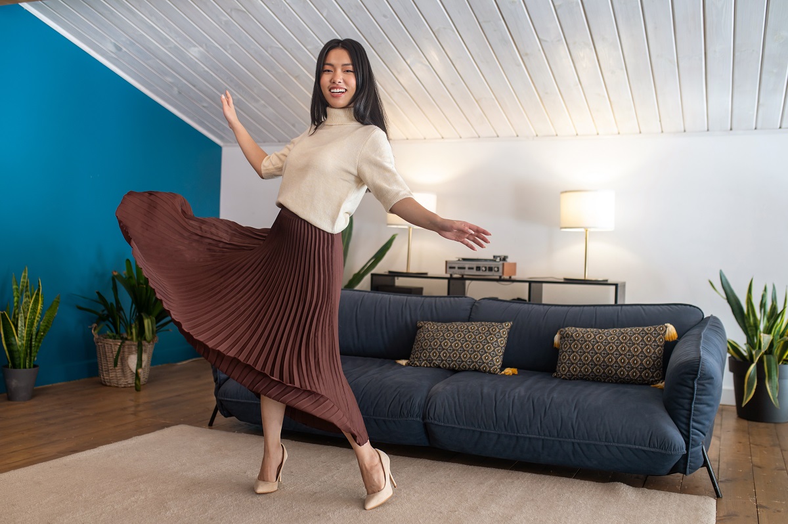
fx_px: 765
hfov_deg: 54.5
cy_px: 262
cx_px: 394
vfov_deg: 37.8
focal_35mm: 35
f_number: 2.5
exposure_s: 1/200
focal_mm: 35
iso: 400
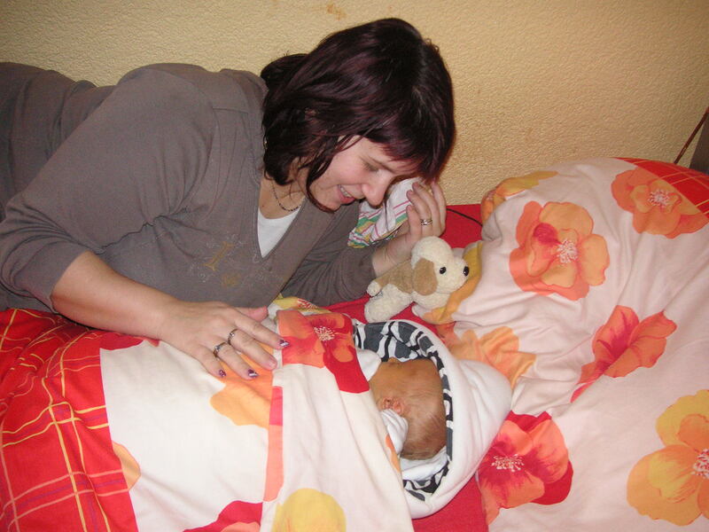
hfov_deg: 50.1
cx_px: 354
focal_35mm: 37
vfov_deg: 38.7
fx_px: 758
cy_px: 266
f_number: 2.8
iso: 160
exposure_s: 1/45
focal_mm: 6.1
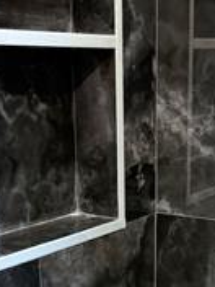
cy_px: 294
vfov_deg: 22.8
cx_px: 124
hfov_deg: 18.0
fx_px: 679
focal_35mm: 82
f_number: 1.78
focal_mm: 6.76
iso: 400
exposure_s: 1/60
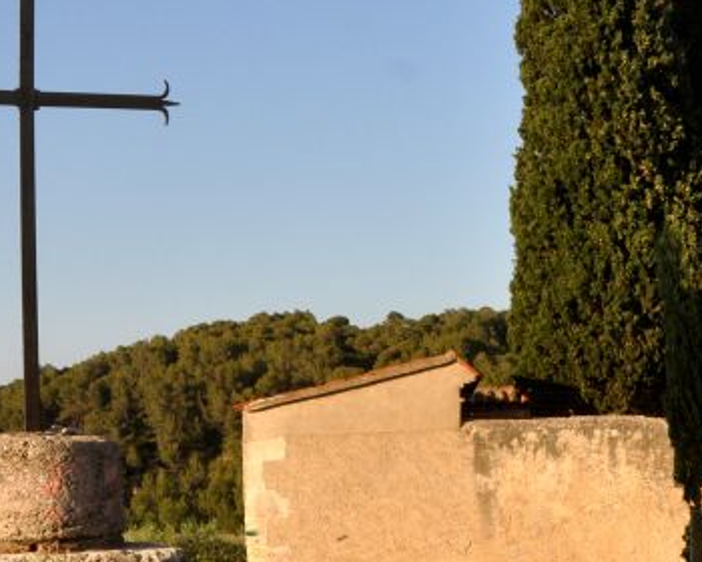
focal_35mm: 74
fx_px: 1537
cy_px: 321
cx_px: 489
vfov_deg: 20.7
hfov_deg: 25.5
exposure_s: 1/500
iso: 500
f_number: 11
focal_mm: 18
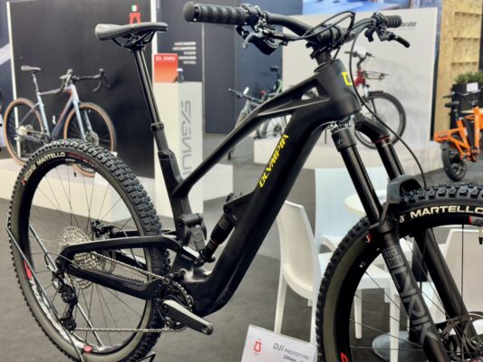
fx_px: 670
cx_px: 242
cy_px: 181
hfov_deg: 39.6
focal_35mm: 48
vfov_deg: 30.3
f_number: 1.78
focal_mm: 6.76
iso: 80
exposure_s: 1/100
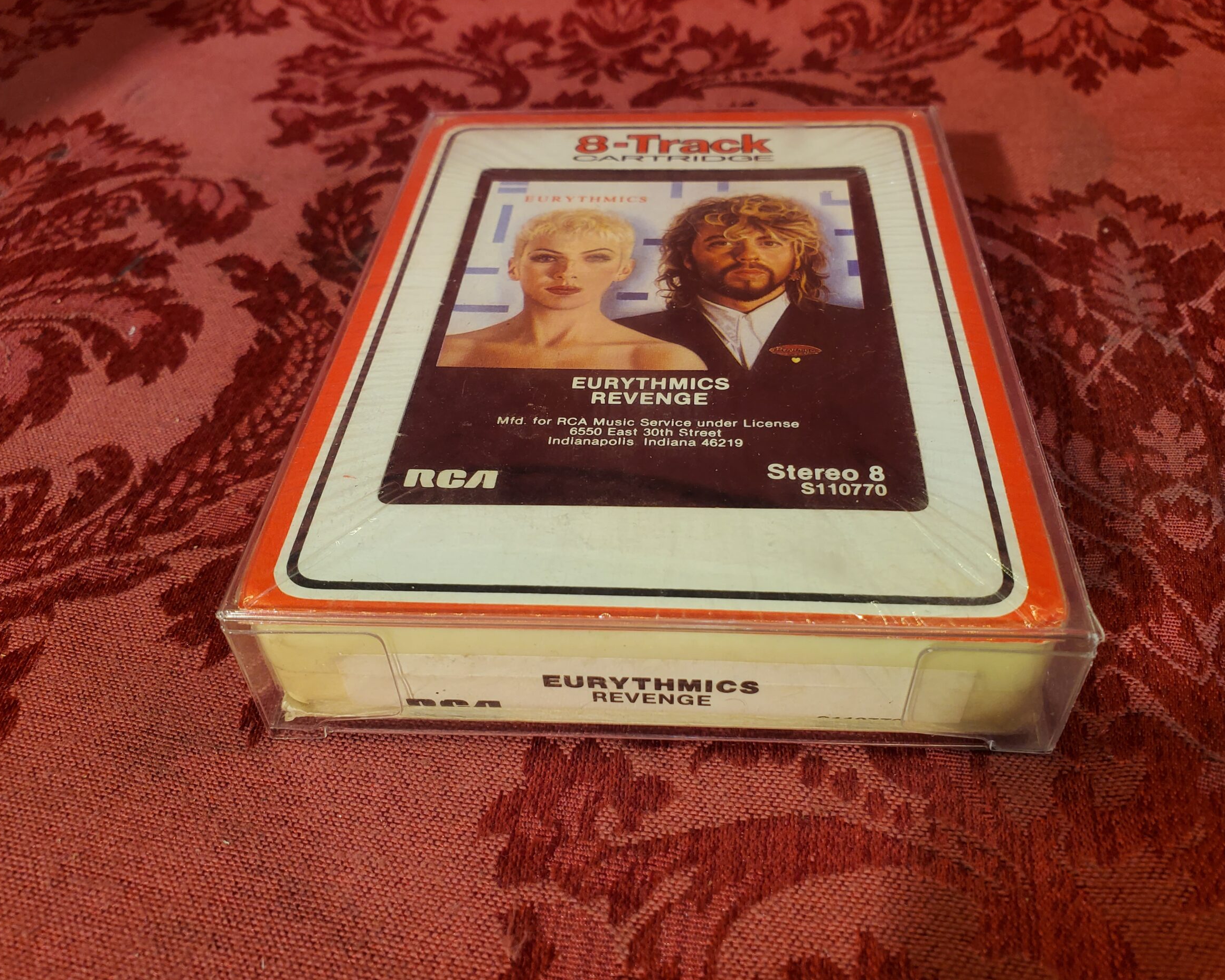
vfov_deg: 51.5
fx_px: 1015
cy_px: 493
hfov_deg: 62.2
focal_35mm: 28
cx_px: 620
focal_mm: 4.3
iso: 125
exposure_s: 1/120
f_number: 2.4
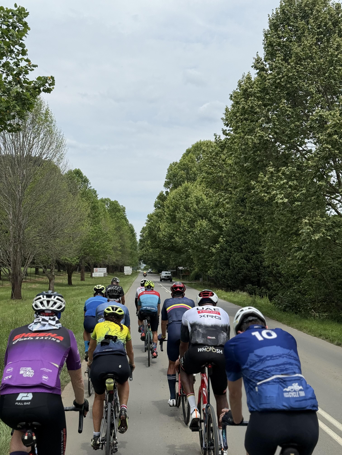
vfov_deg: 39.7
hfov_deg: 30.3
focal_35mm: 48
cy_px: 228
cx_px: 171
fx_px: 632
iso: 64
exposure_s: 1/6024
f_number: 1.78
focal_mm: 6.76
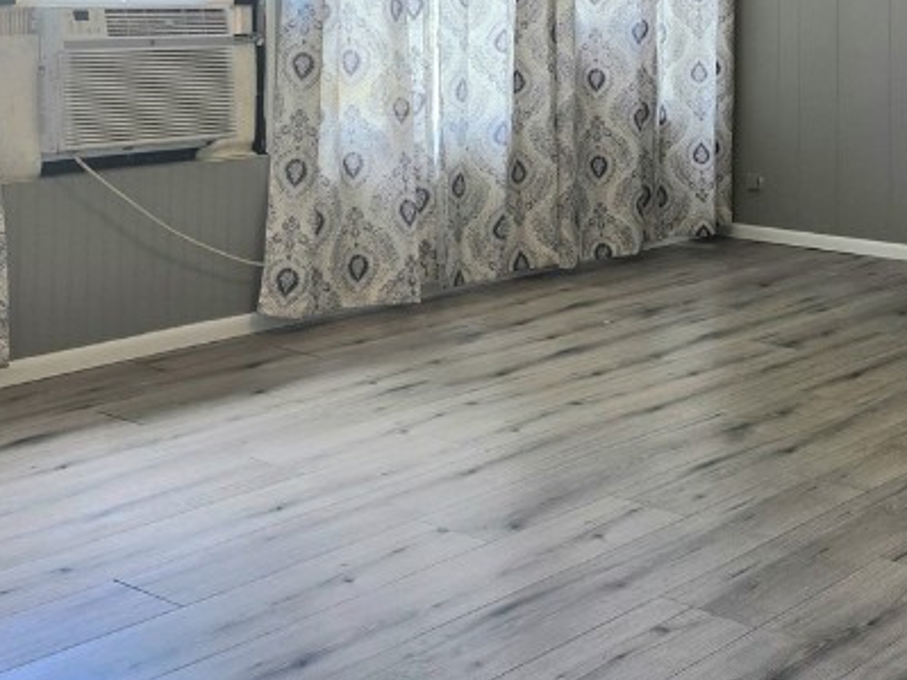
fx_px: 1545
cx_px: 596
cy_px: -50
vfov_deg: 23.4
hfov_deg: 32.5
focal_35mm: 59
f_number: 1.7
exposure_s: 1/120
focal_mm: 6.3
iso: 50
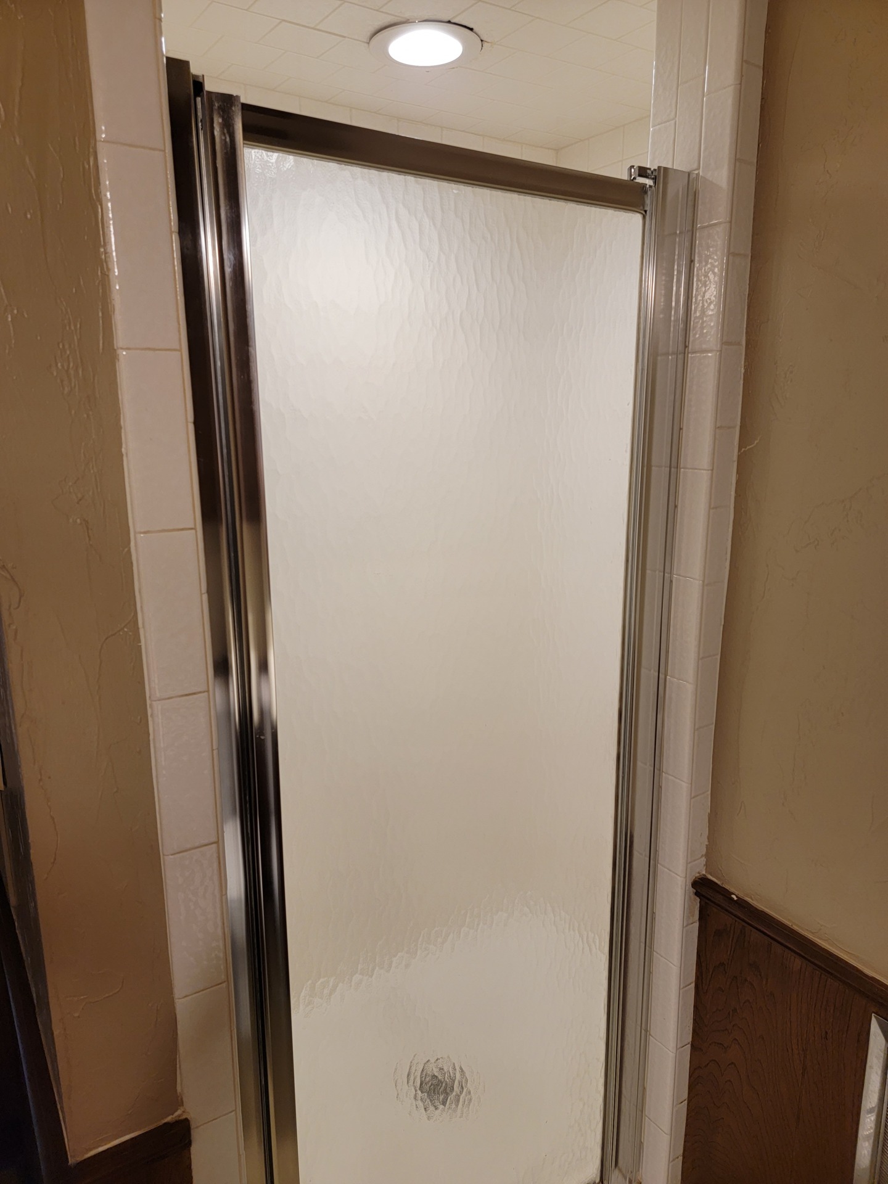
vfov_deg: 71.6
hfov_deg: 56.8
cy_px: 592
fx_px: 821
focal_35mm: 24
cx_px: 444
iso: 160
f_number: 1.8
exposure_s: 1/119
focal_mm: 6.7
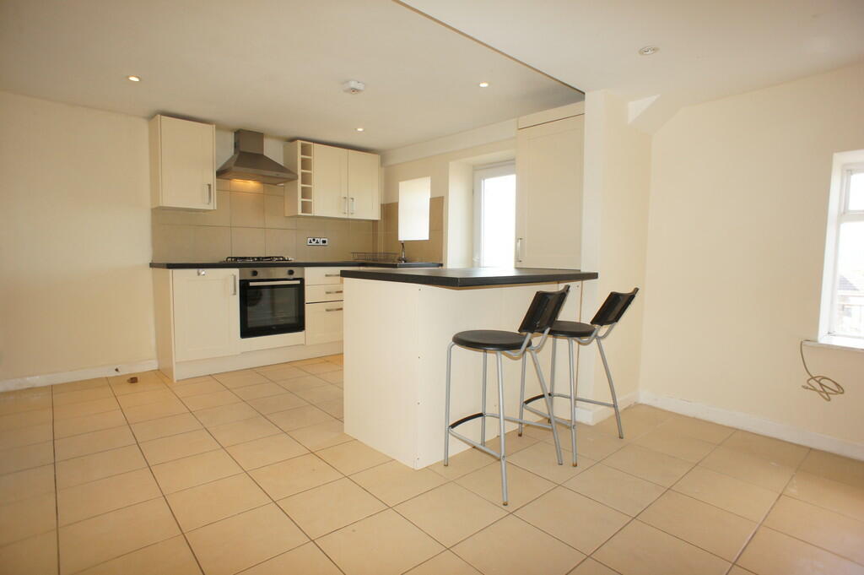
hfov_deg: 73.8
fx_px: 576
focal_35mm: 24
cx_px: 432
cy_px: 288
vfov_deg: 53.1
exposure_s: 1/100
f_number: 3.5
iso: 200
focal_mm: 16
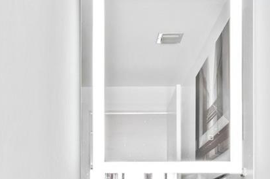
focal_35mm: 62
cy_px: 237
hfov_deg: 32.2
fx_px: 464
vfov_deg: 19.9
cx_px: 91
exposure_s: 1/5
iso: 200
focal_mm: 16
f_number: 8
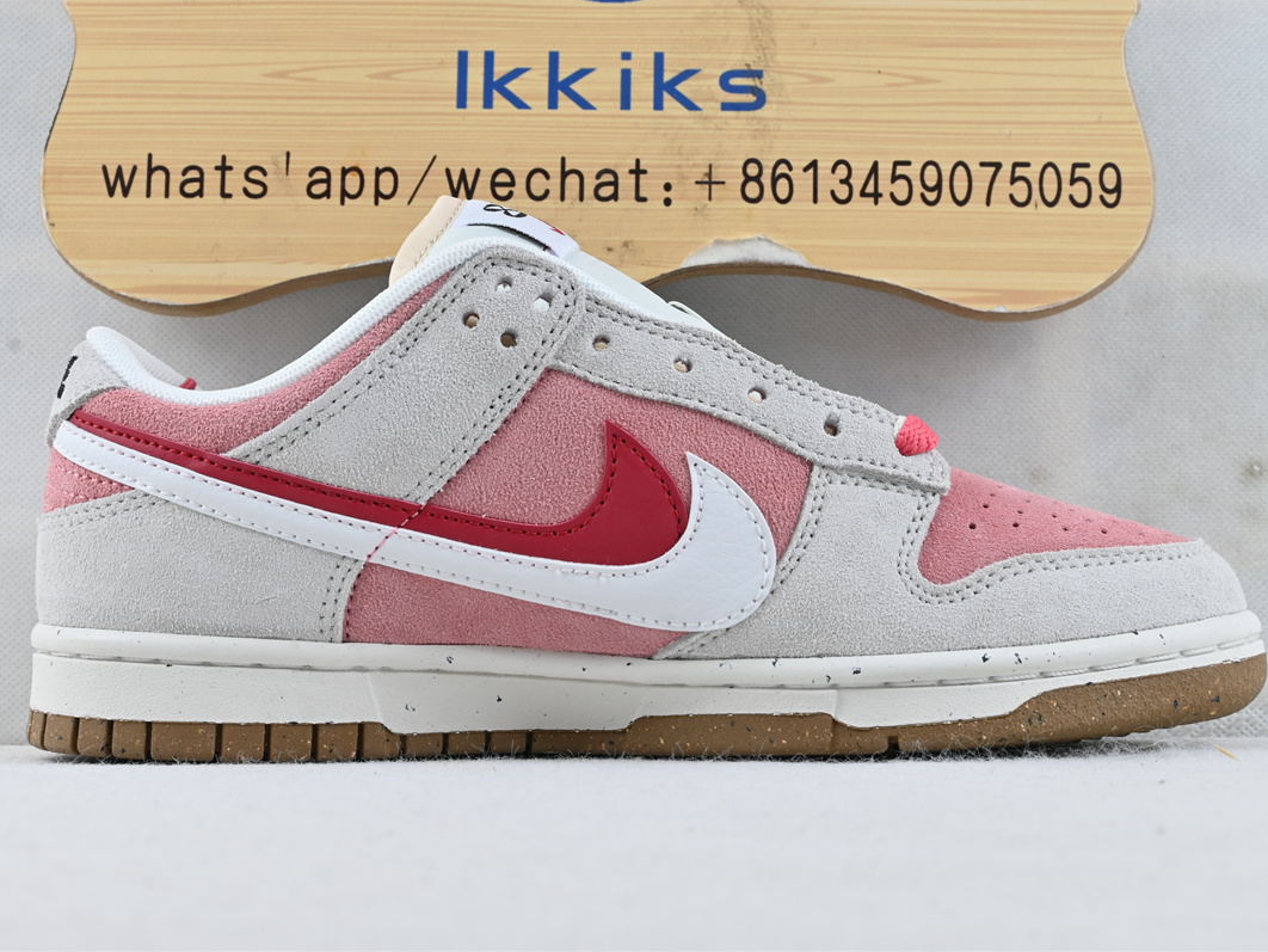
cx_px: 640
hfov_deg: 30.5
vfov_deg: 23.1
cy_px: 475
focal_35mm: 64
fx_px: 2328
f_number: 10
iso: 100
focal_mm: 39
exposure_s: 1/13
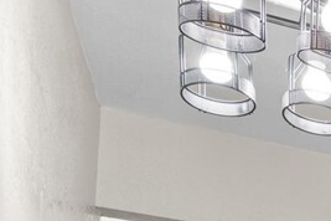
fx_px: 818
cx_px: 743
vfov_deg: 12.5
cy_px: 509
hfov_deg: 15.5
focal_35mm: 89
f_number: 8
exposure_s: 1/1.67
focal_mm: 14
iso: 250
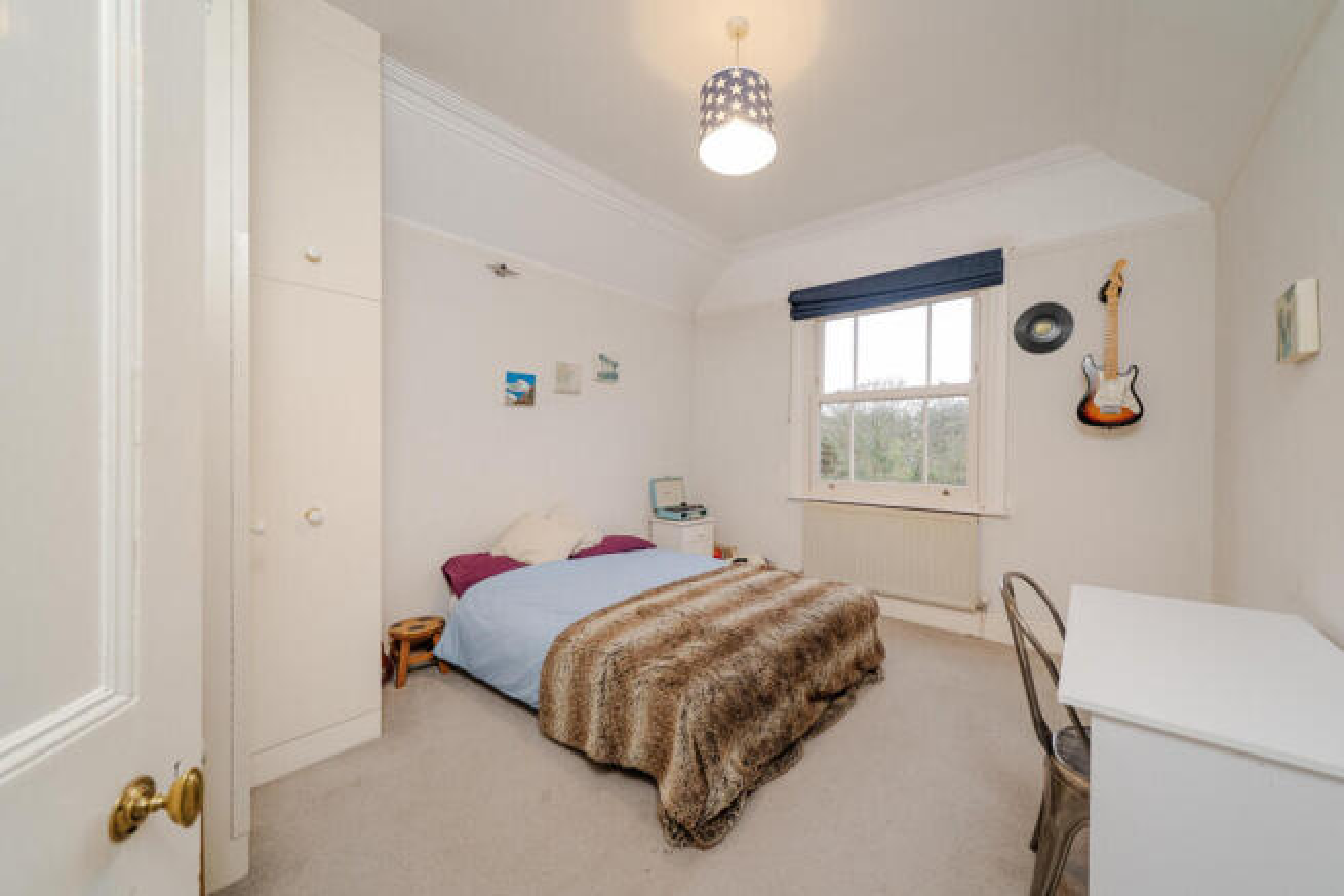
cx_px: 672
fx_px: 448
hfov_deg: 112.6
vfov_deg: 90.0
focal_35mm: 12
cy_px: 448
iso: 800
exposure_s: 1/60
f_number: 4
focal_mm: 12
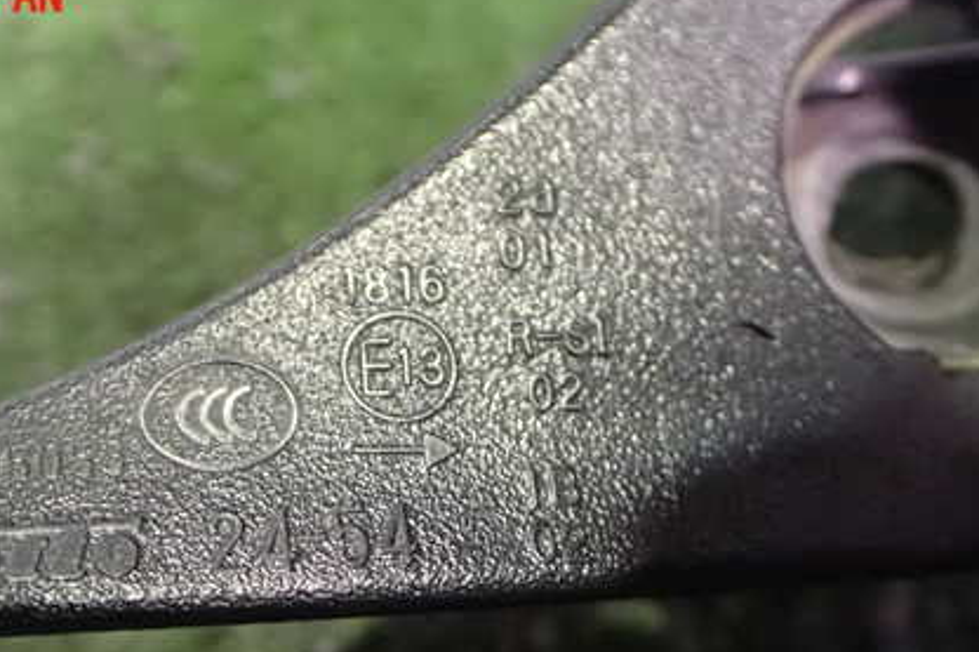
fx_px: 1223
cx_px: 341
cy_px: 497
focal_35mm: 45
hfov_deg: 43.1
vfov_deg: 29.3
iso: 1600
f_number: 2.3
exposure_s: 1/25
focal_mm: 5.4
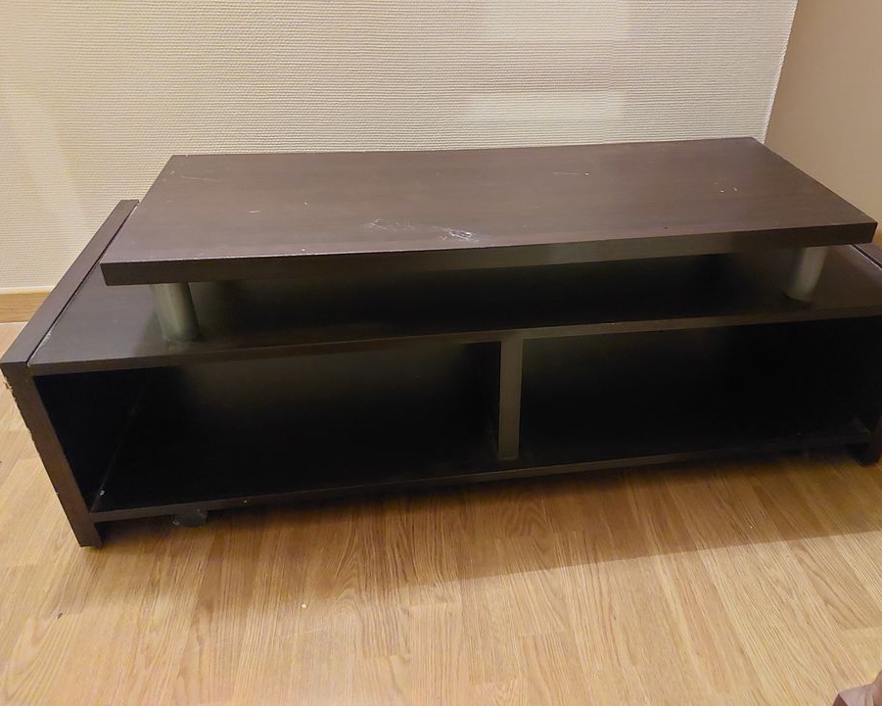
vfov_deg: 54.9
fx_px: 679
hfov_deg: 65.9
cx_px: 487
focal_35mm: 26
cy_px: 342
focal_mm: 5.23
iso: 2000
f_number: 1.8
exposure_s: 1/25
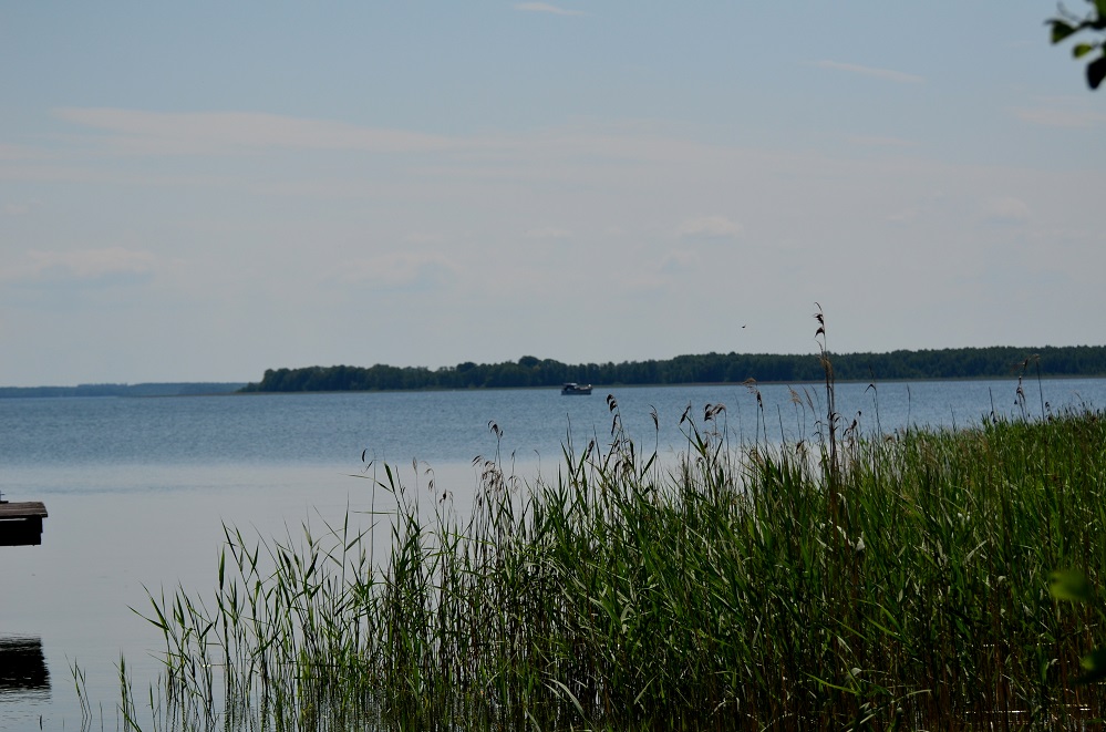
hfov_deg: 19.5
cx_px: 553
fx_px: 3218
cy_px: 366
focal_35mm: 105
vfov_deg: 13.0
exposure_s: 1/8000
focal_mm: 70
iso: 280
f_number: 4.5
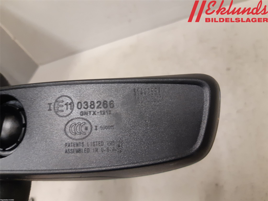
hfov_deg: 67.3
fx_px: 201
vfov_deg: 53.1
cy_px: 100
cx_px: 134
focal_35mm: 26
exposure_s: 1/50
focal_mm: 3.93
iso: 250
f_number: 1.7
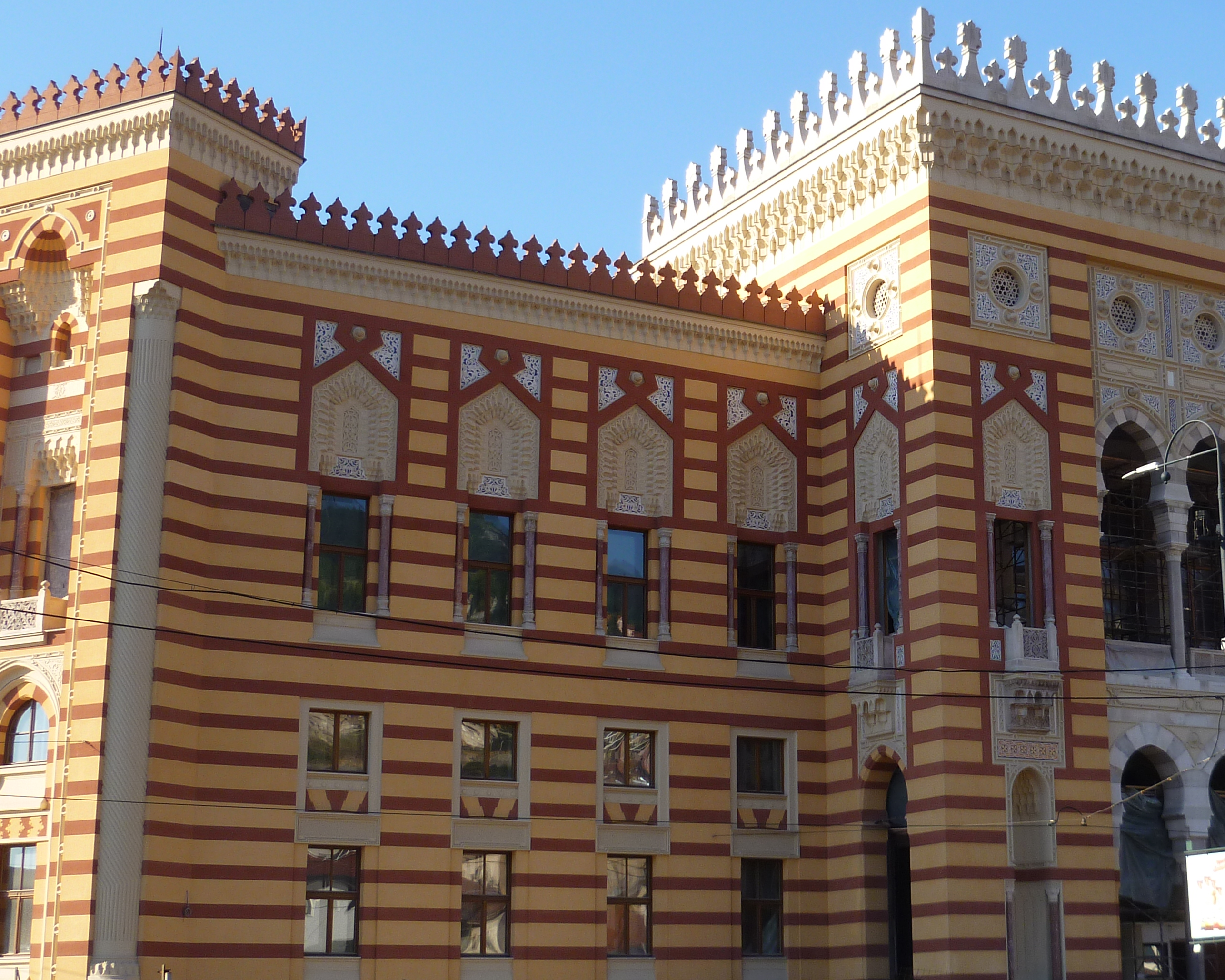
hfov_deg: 31.5
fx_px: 2139
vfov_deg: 25.7
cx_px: 900
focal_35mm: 59
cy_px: 389
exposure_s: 1/320
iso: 80
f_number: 3.6
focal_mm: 6.5
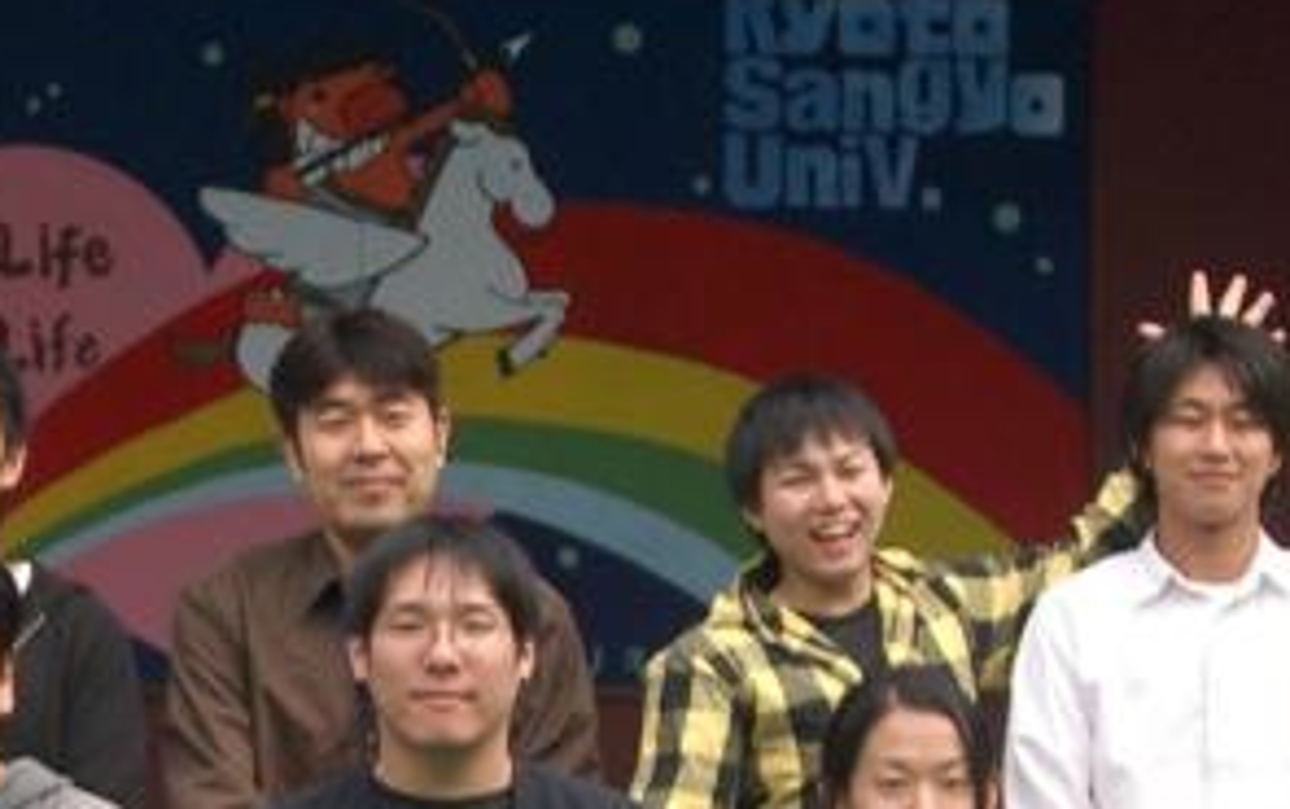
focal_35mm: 170
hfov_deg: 12.3
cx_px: 354
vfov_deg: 7.7
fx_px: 5982
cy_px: 958
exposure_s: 1/40
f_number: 3.9
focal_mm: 12.2
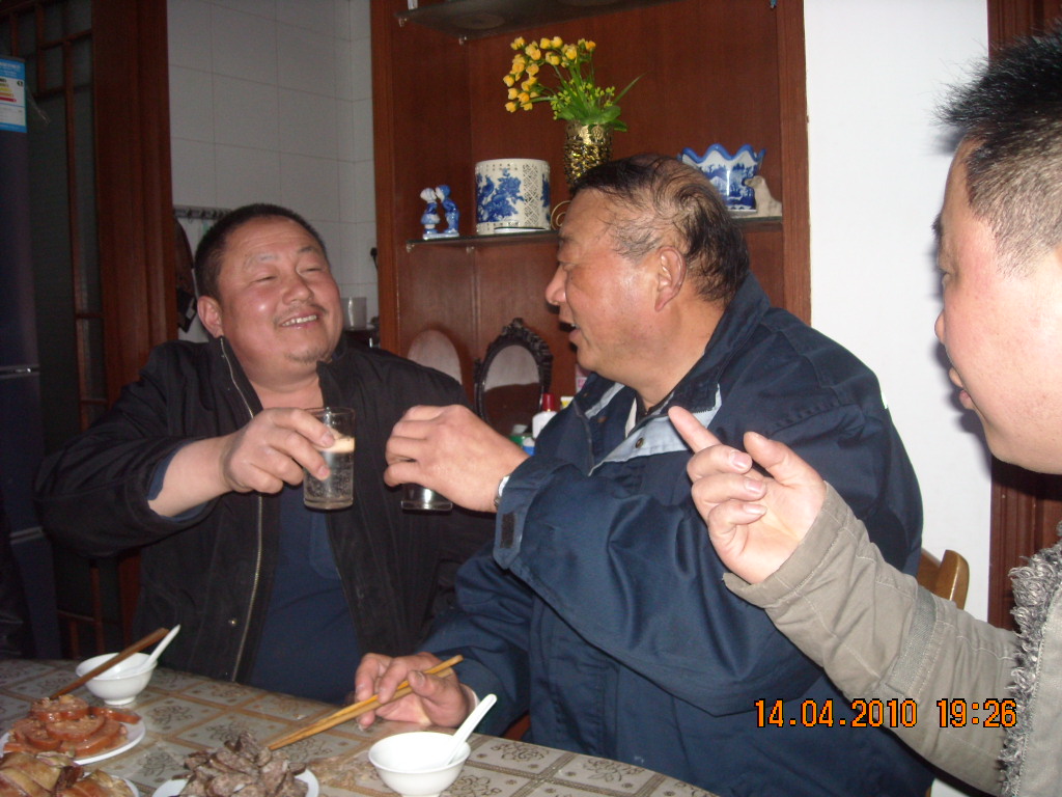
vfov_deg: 40.7
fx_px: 1074
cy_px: 398
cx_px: 531
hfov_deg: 52.6
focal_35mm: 35
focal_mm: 5.7
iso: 200
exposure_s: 1/60
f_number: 2.8
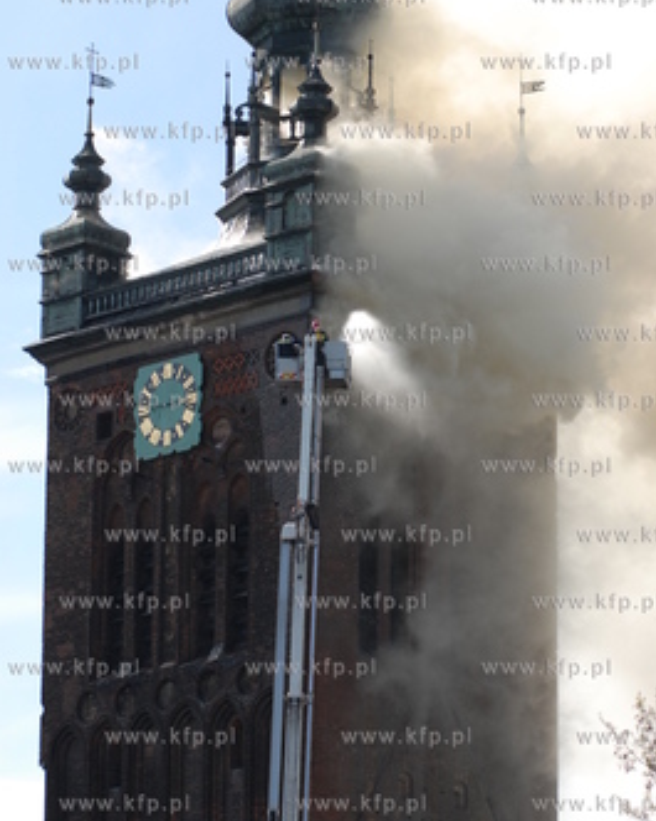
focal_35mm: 136
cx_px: 329
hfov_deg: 11.3
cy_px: 329
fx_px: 3305
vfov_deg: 14.2
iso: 100
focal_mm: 80
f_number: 4.5
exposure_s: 1/500
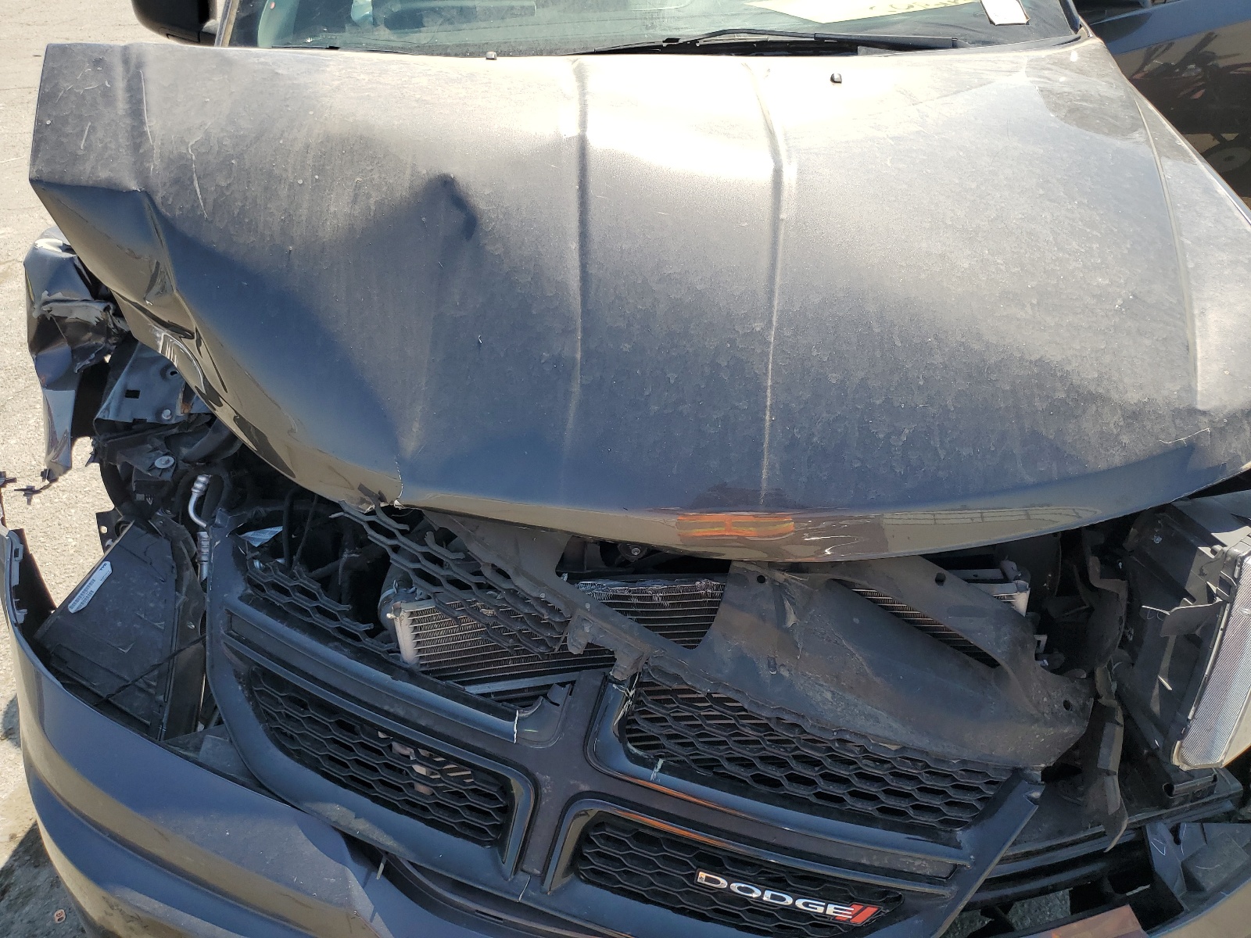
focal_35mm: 26
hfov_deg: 67.3
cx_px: 626
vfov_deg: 53.1
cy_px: 469
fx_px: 940
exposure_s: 1/1667
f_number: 1.5
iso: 50
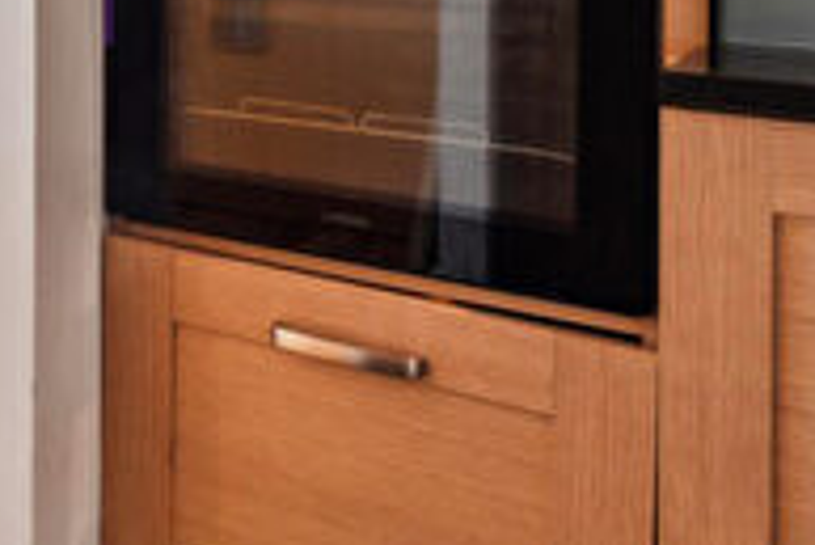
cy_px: -196
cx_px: -363
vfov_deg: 20.9
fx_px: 1314
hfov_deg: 26.4
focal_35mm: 58
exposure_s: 1/5
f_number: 11
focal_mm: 16
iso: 400
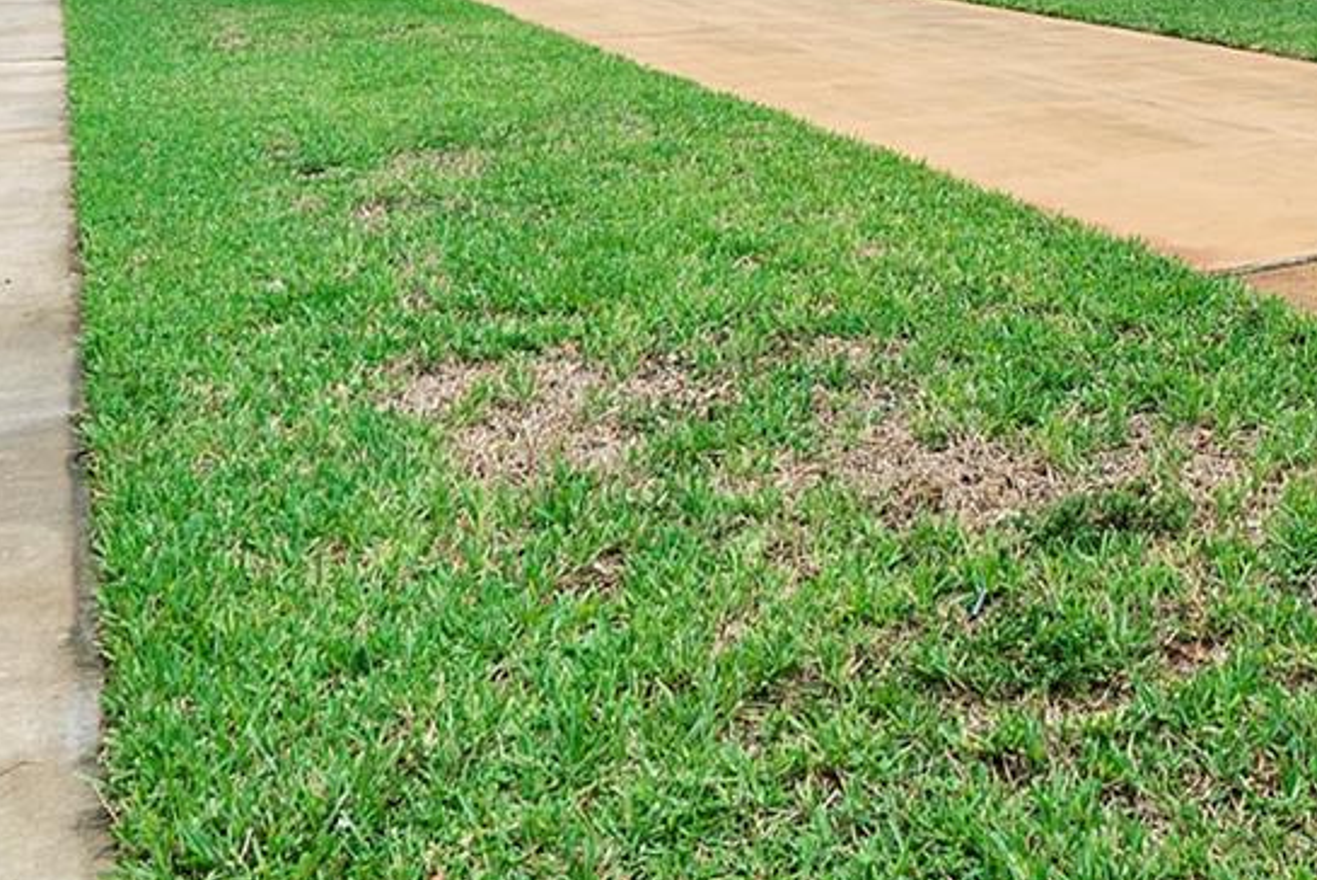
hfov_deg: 42.0
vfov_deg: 27.2
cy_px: -157
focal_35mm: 44
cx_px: 1102
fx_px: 1610
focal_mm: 10
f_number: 11
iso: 100
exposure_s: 1/125
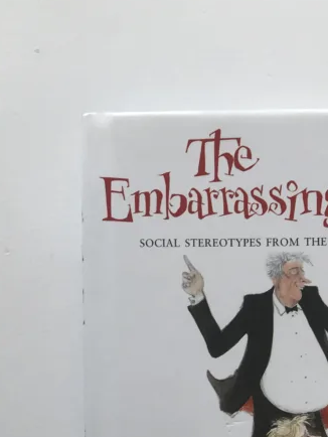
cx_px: 264
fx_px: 833
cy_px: 452
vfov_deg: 27.4
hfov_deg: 22.0
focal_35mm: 66
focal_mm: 3.99
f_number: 1.8
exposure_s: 1/232
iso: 20
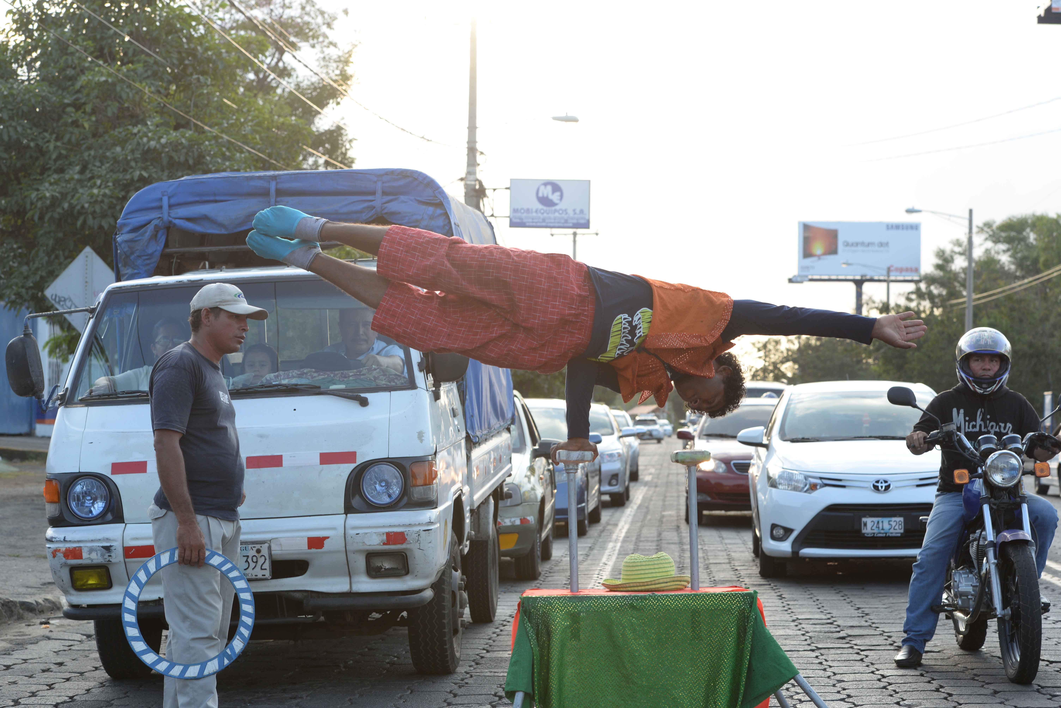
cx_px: 530
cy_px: 354
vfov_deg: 19.5
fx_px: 2064
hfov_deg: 28.8
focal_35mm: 70
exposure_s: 1/320
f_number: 6.3
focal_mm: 70
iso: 400
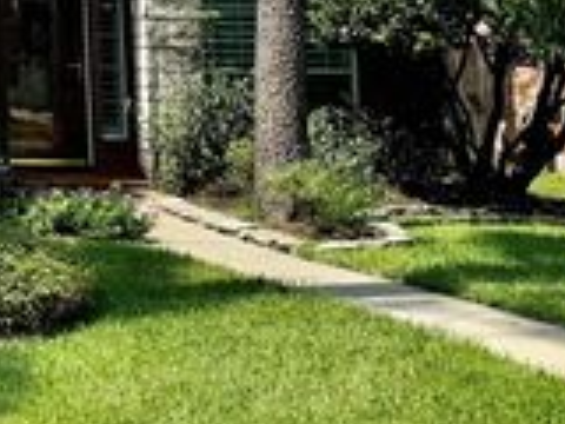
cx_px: -251
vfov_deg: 18.6
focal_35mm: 75
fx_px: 1224
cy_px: -83
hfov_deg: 22.1
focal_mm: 6.76
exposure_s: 1/4310
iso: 80
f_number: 1.78
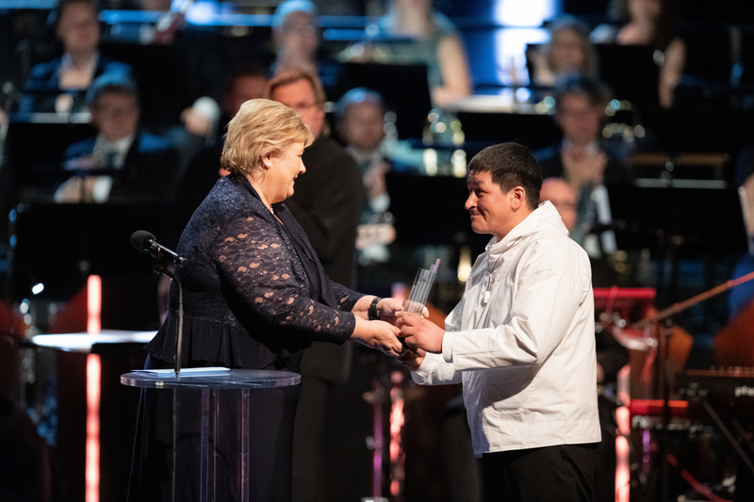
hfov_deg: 5.2
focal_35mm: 400
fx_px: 8376
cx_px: 377
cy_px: 251
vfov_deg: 3.4
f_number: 3.5
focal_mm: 400
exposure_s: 1/320
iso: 10000
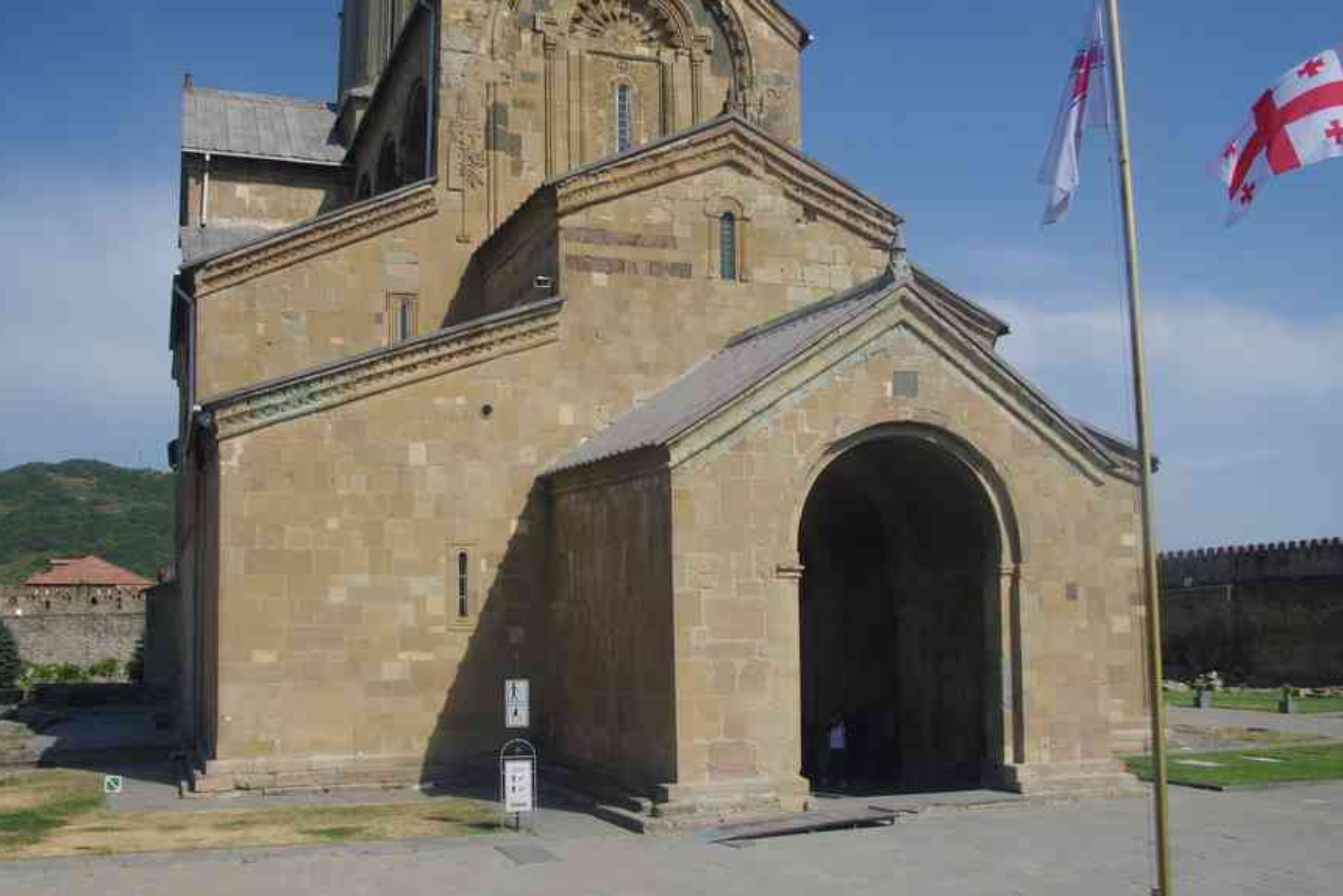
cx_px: 624
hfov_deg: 53.1
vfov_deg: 36.9
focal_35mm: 36
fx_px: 1343
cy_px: 407
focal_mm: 20.6
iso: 200
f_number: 11
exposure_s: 1/100
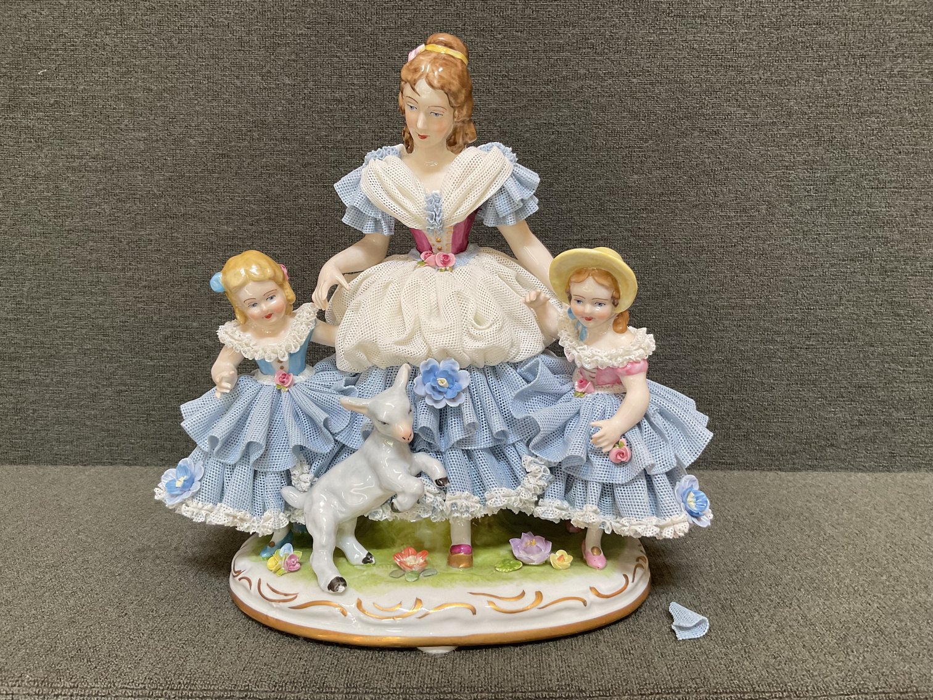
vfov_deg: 48.2
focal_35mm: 29
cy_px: 350
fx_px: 782
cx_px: 466
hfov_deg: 61.7
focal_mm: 3
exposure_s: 1/60
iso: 80
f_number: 1.8
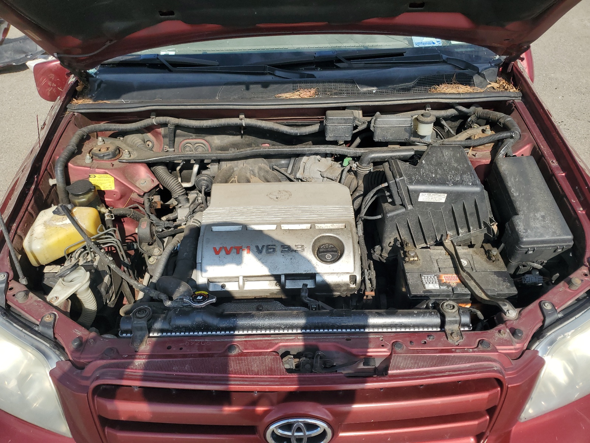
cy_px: 222
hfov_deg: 67.3
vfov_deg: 53.1
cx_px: 295
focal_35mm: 26
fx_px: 443
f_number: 1.5
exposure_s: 1/2500
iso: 50
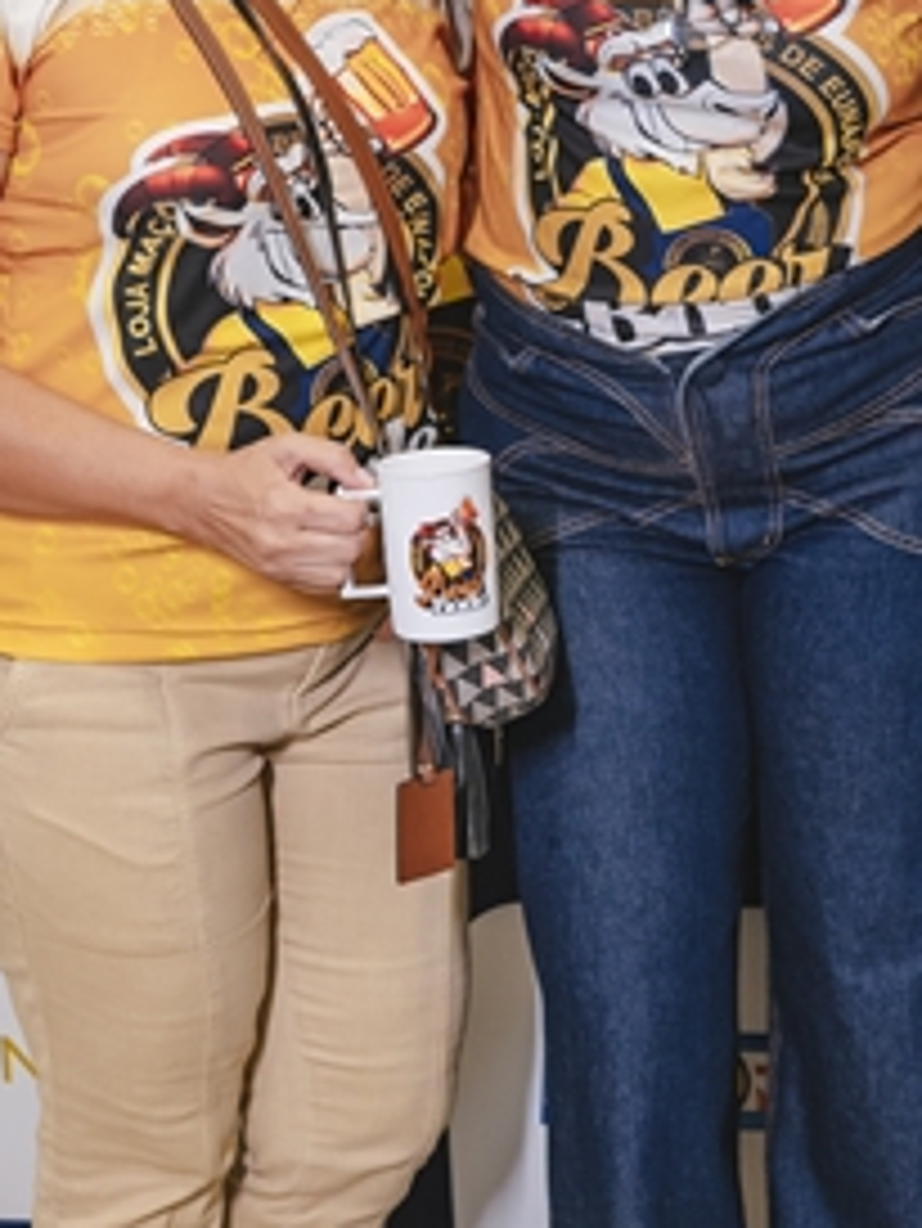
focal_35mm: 94
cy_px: 495
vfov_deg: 20.8
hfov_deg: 15.6
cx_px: 767
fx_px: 3336
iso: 640
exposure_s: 1/100
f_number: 2.8
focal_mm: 24
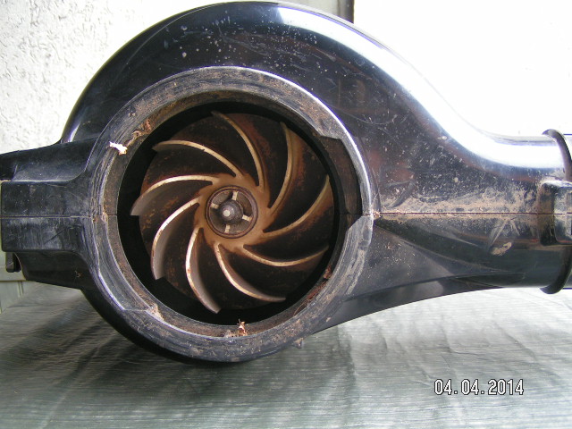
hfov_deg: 49.0
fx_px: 628
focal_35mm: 38
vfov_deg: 37.7
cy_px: 214
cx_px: 286
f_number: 2.8
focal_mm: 5.8
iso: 80
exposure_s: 1/50
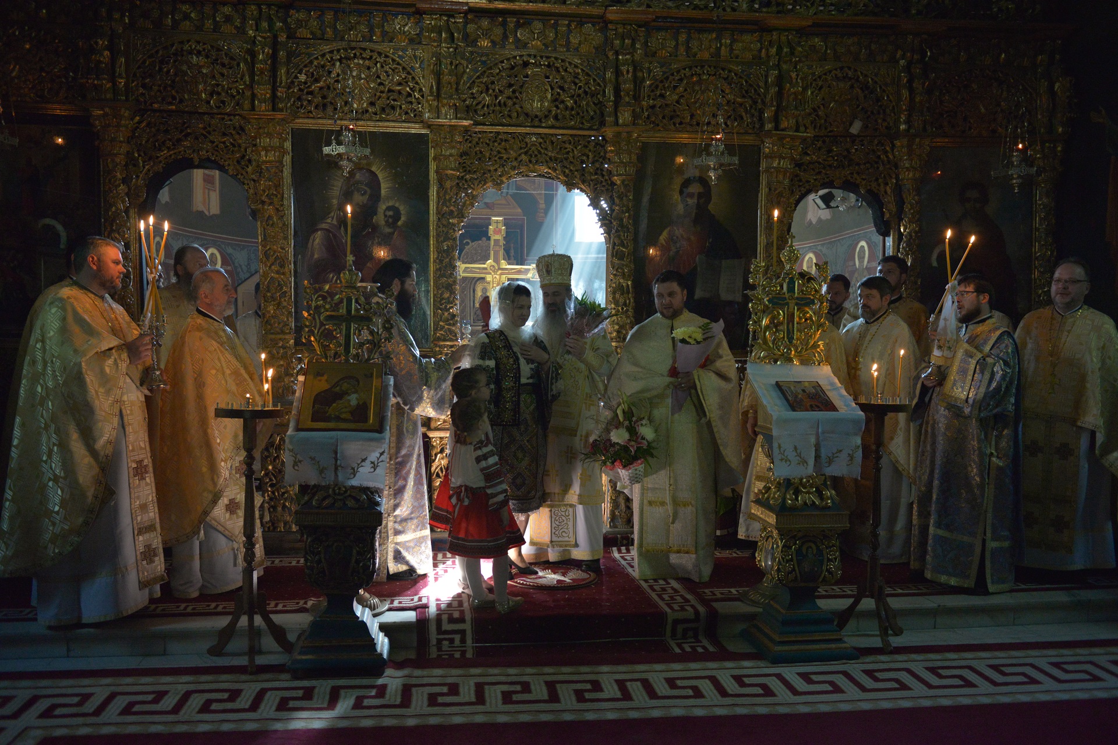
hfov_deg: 58.7
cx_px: 559
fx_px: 994
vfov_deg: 41.1
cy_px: 372
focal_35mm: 32
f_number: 2.8
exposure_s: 1/125
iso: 3200
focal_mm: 32
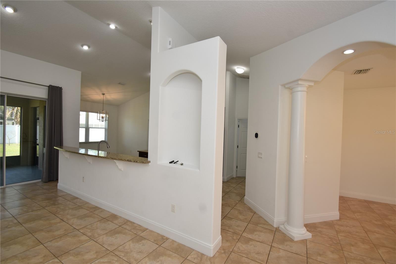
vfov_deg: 77.3
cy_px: 132
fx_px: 165
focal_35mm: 15
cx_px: 198
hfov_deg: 100.4
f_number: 4.5
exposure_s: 1/80
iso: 200
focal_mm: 10
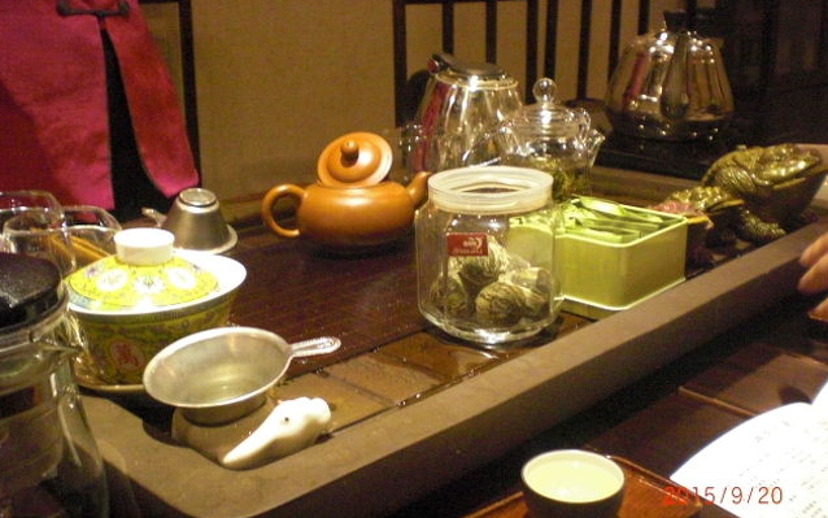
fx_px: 925
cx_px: 413
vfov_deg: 31.3
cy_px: 245
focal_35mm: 41
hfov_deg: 48.2
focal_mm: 6.3
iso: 800
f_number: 3.1
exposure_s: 1/60
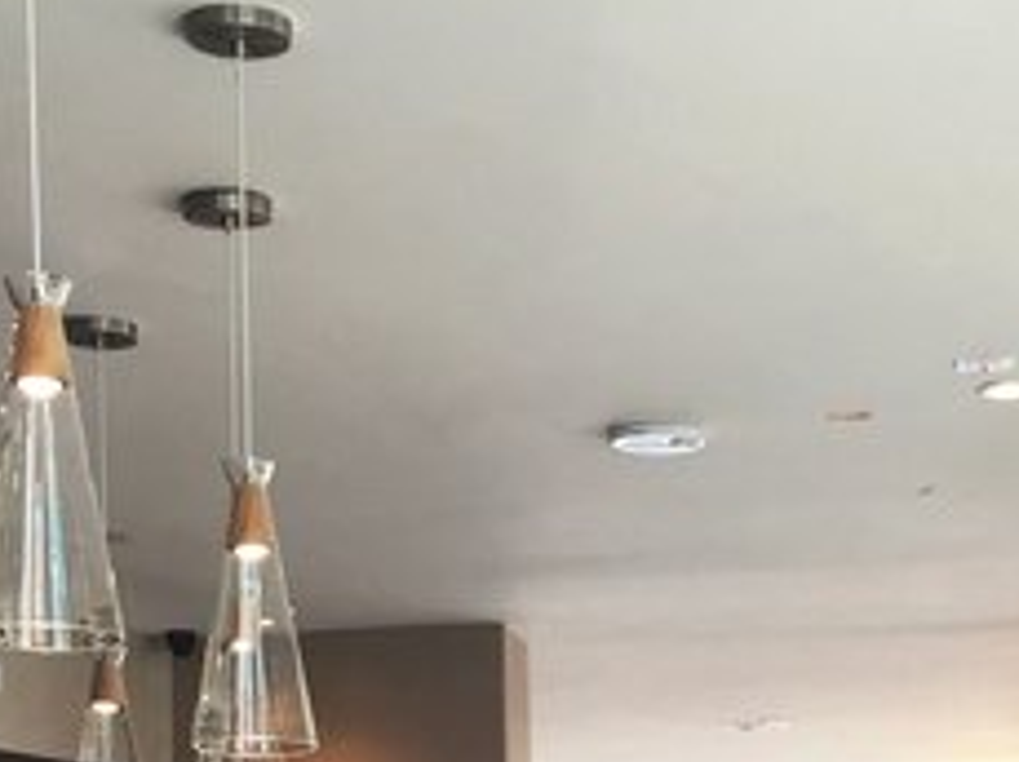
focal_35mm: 101
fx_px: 2970
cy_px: 1280
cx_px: 811
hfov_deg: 19.3
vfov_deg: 13.4
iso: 40
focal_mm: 4.15
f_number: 2.2
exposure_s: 1/120
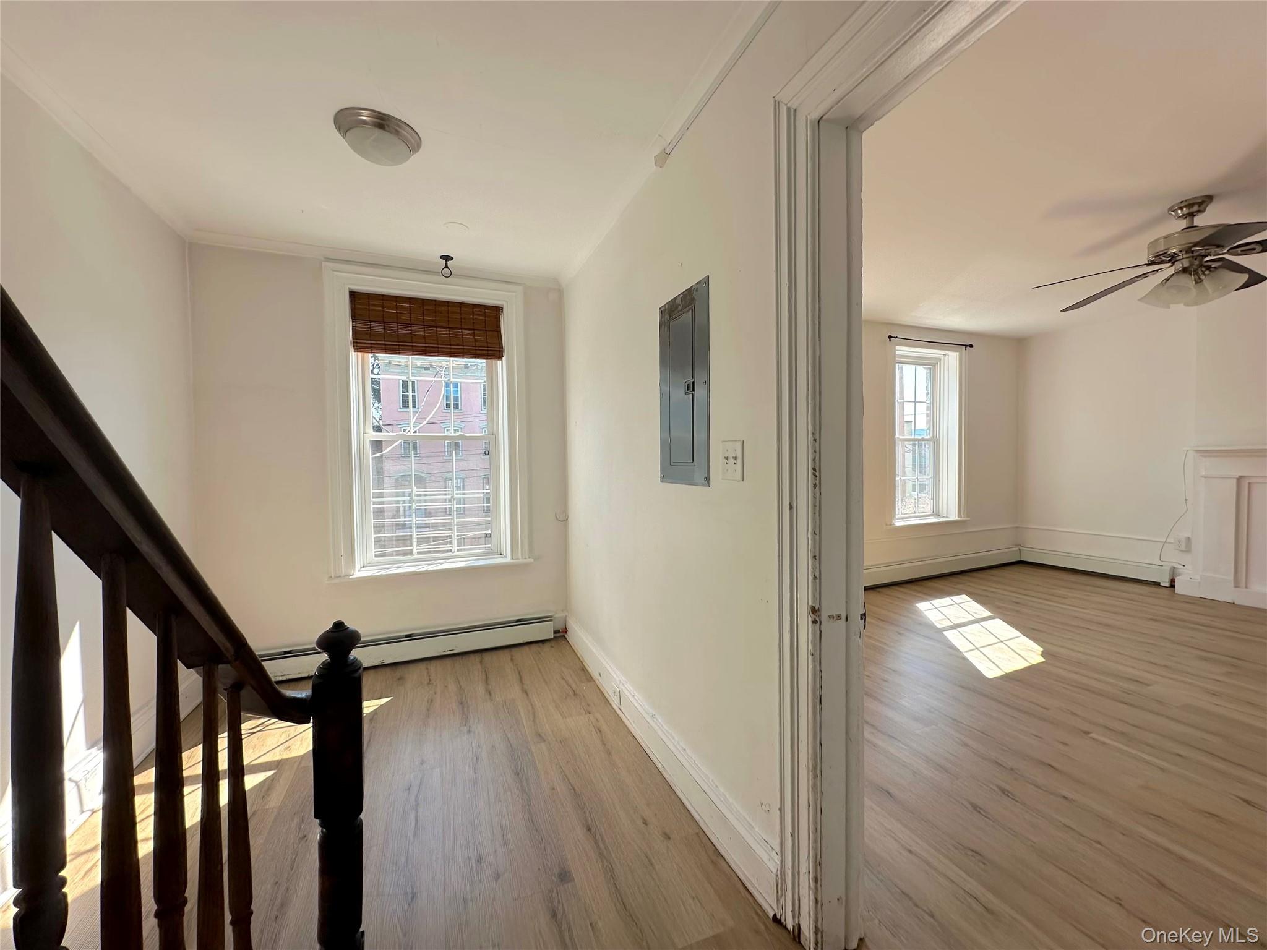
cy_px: 475
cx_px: 634
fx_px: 512
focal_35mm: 14
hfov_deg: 102.1
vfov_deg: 85.7
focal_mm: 2.22
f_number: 2.2
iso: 40
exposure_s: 1/212
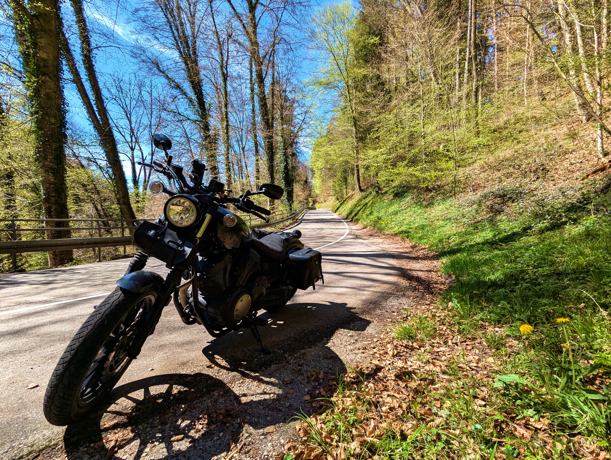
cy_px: 230
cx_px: 306
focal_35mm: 16
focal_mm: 2.35
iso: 47
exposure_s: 1/921
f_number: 2.2
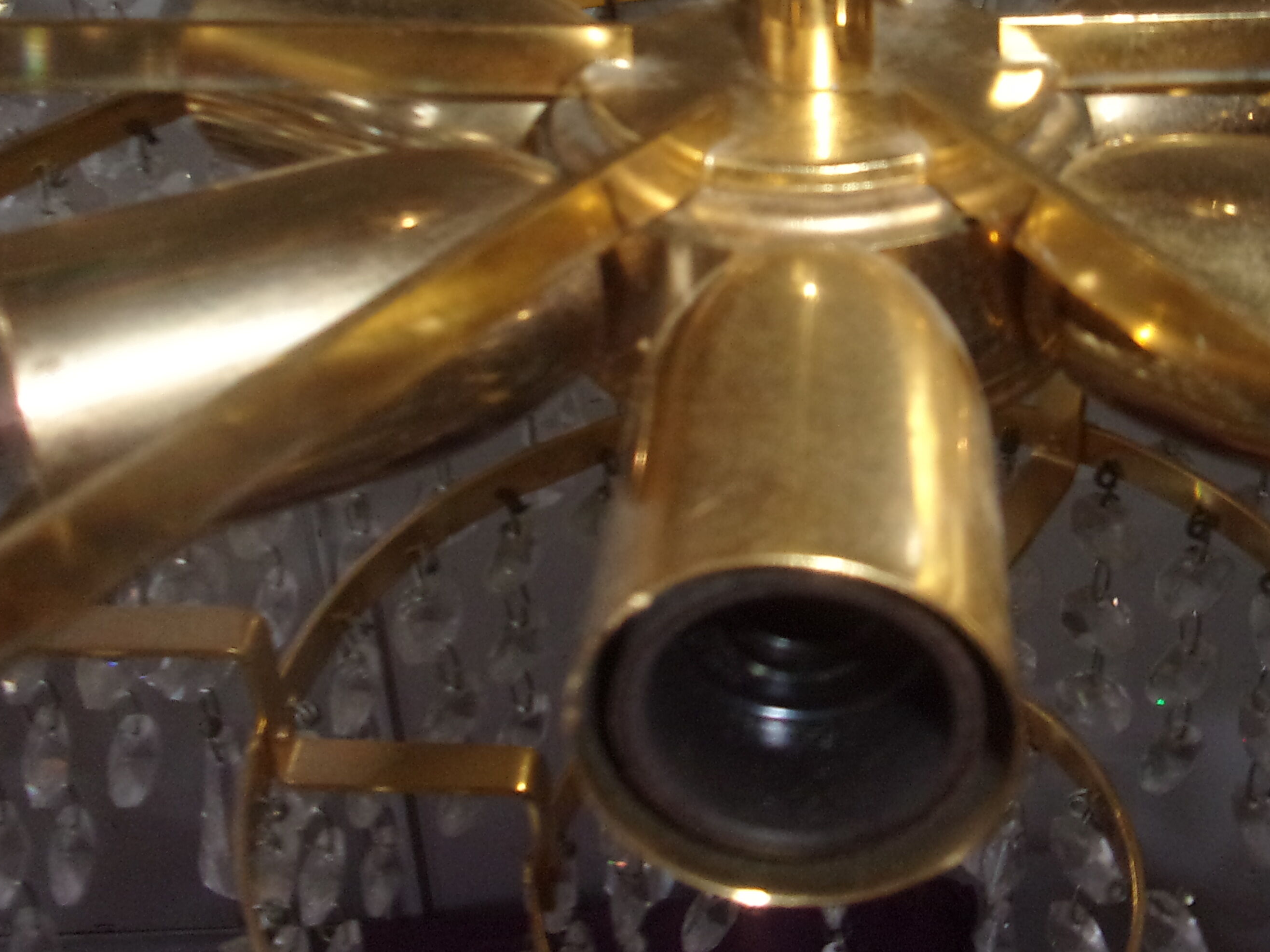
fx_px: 1798
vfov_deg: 28.9
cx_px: 799
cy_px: 162
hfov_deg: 38.6
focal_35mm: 49
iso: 200
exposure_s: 1/34
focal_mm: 5.1
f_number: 3.9
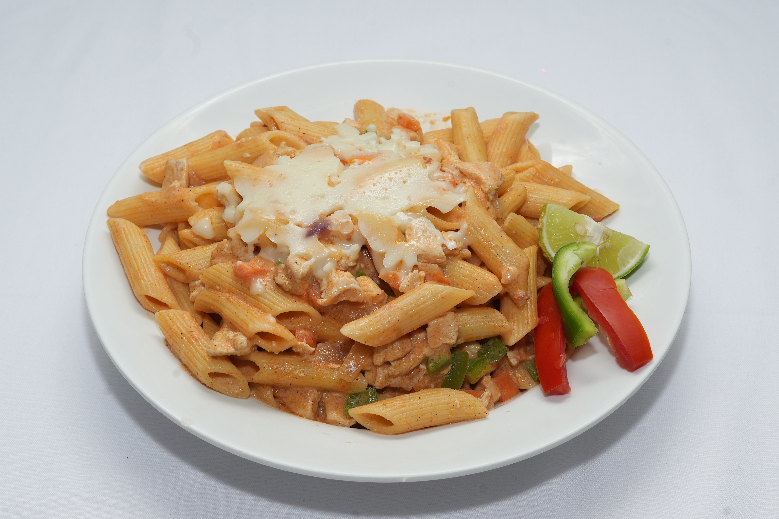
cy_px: 260
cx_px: 390
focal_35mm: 75
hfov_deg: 27.0
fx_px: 1623
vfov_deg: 18.2
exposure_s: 1/100
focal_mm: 50
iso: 320
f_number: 10
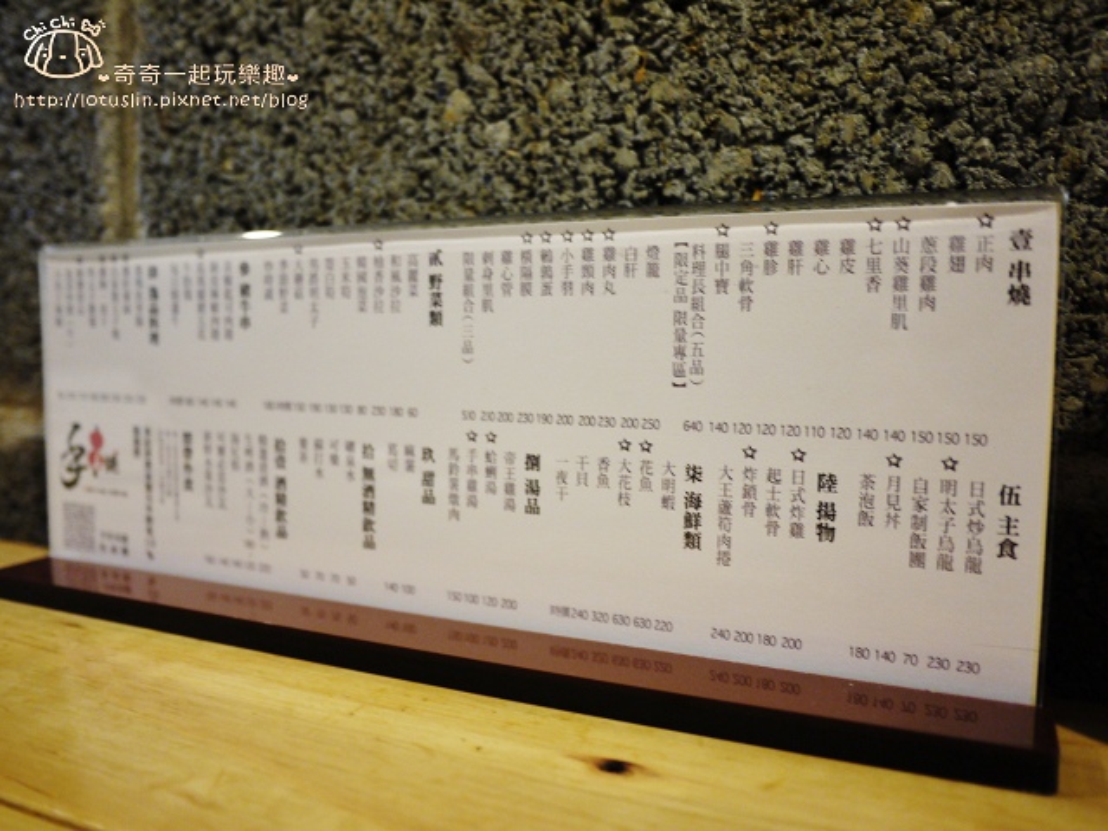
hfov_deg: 63.4
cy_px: 416
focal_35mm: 28
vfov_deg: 49.7
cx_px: 554
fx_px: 896
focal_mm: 14
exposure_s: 1/6
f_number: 2.5
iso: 400
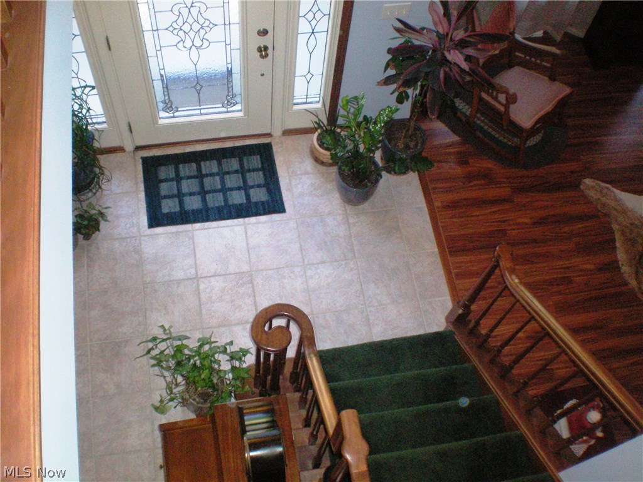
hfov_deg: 49.0
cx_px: 322
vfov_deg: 37.7
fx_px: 706
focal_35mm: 38
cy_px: 241
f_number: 4.6
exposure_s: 1/60
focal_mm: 6.3
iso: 400
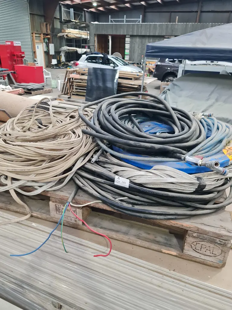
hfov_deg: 54.9
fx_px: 223
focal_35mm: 25
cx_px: 116
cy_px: 155
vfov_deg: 69.4
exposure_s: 1/100
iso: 320
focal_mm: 7
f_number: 1.8
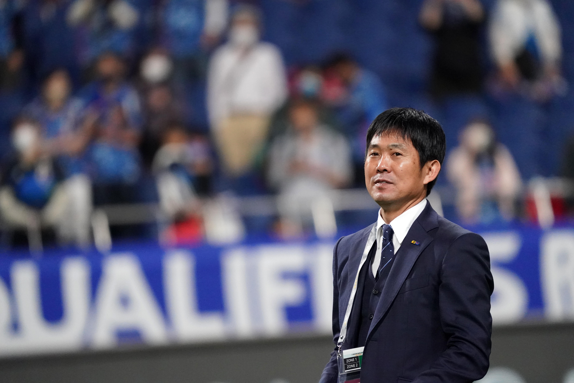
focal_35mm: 600
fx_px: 9566
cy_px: 192
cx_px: 287
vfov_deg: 2.3
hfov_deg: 3.4
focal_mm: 600
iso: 10000
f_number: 6.3
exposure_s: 1/1250
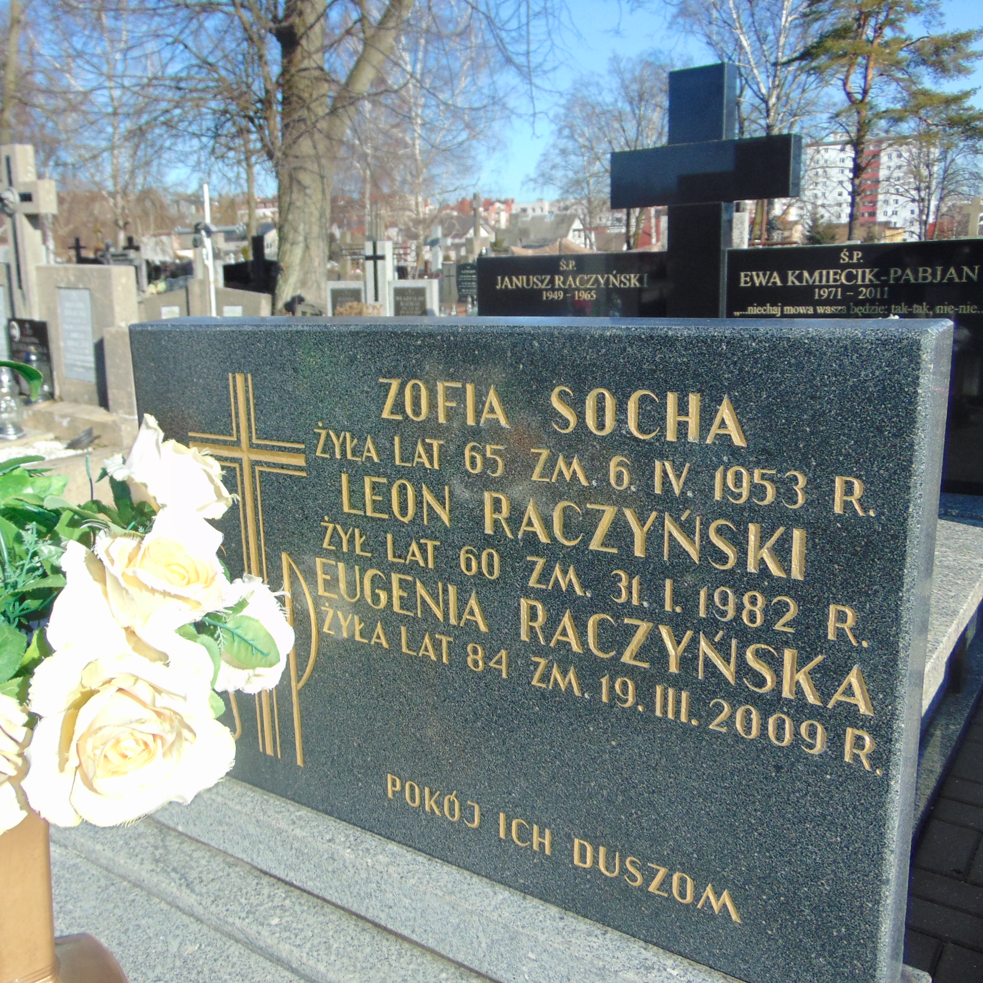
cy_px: 490
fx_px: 964
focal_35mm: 30
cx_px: 389
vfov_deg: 54.0
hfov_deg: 53.6
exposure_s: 1/1000
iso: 80
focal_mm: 4.5
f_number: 3
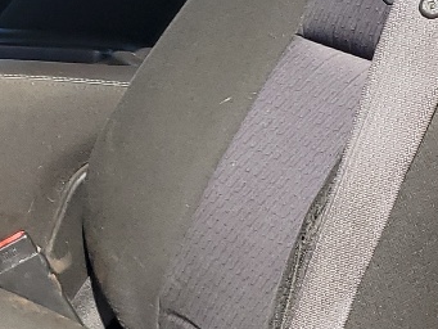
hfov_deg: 14.6
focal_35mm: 122
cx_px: -288
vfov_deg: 12.2
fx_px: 1544
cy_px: 143
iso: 50
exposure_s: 1/1429
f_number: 1.5
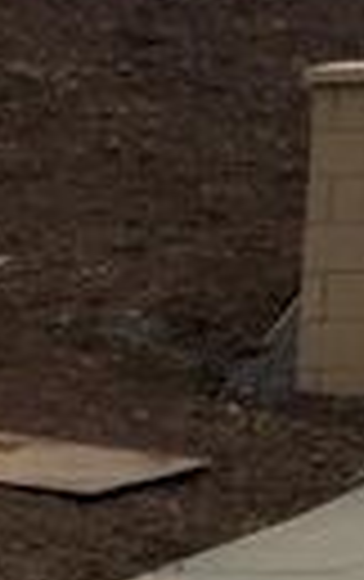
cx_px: 1541
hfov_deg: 6.2
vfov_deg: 11.9
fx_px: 2642
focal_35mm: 167
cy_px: -326
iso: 32
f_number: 2.2
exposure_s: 1/2326
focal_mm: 4.15
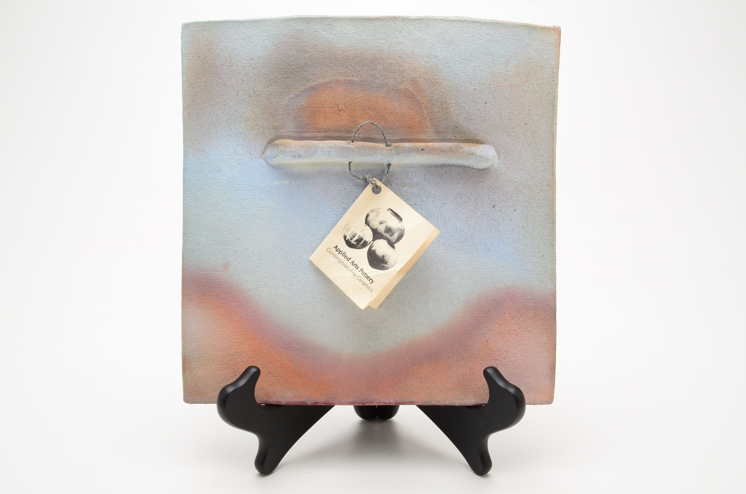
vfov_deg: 34.1
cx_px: 373
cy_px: 247
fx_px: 806
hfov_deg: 49.6
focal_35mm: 39
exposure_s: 1/160
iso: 100
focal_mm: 26
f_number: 20
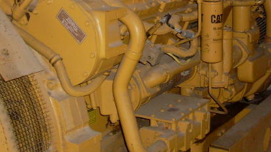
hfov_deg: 28.5
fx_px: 532
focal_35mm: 74
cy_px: 1
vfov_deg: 16.0
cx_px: 160
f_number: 2.8
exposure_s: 1/45
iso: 100
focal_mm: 5.8
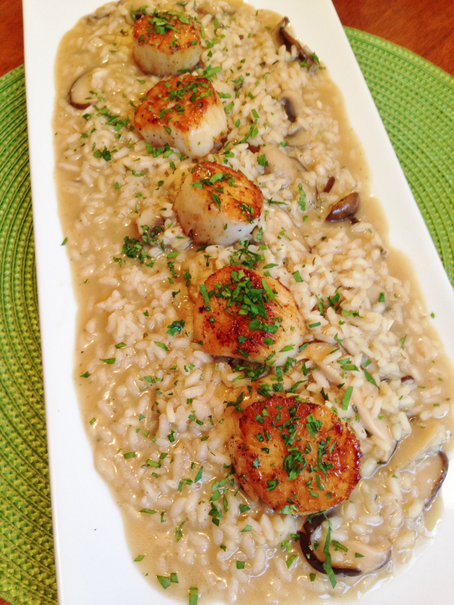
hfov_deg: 42.9
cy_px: 302
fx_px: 577
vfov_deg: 55.4
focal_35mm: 33
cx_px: 227
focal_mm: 4.12
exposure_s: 1/20
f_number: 2.4
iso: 125
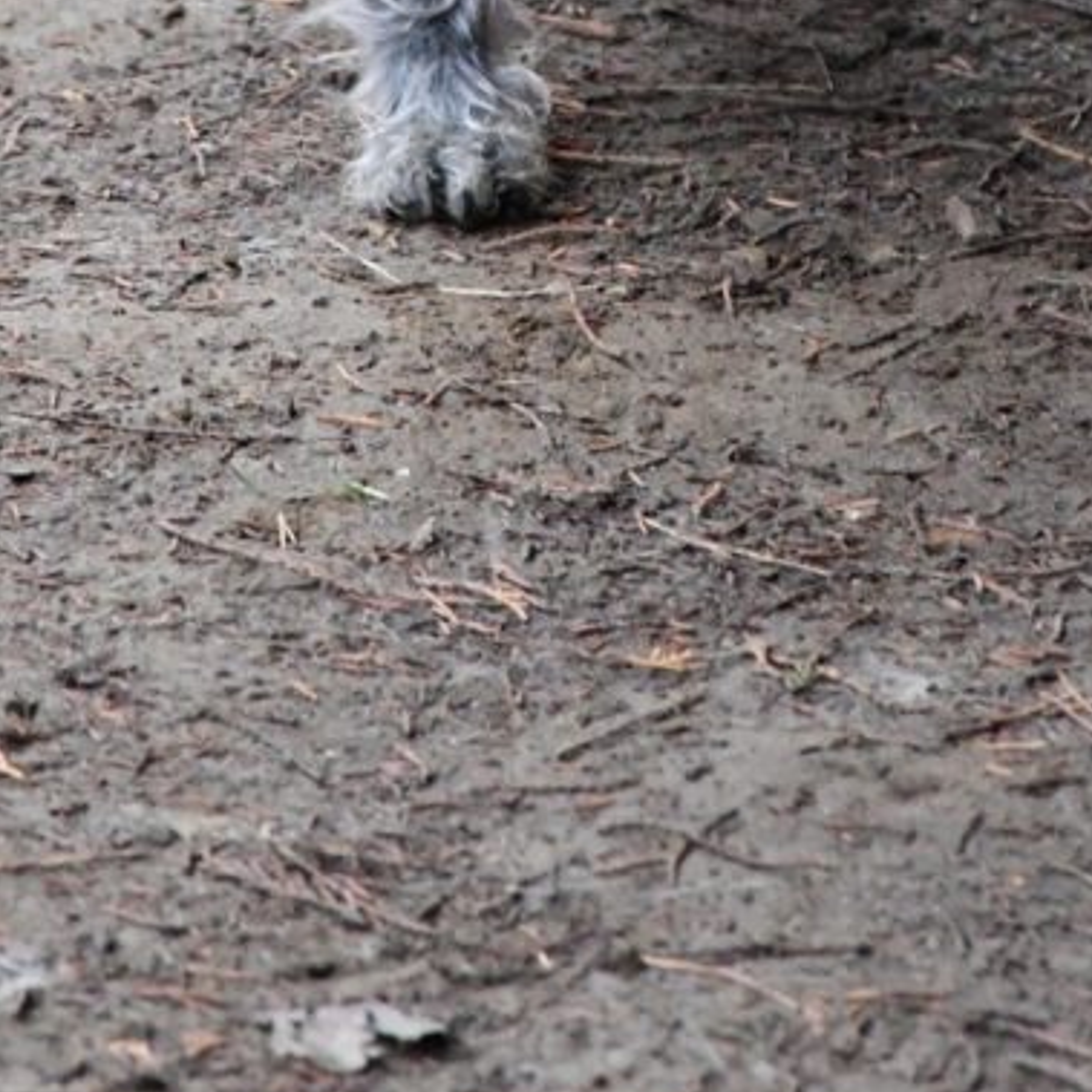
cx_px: 455
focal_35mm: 542
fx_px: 19344
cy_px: -207
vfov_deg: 3.2
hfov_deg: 3.2
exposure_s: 1/500
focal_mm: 140
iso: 9000
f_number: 5.6
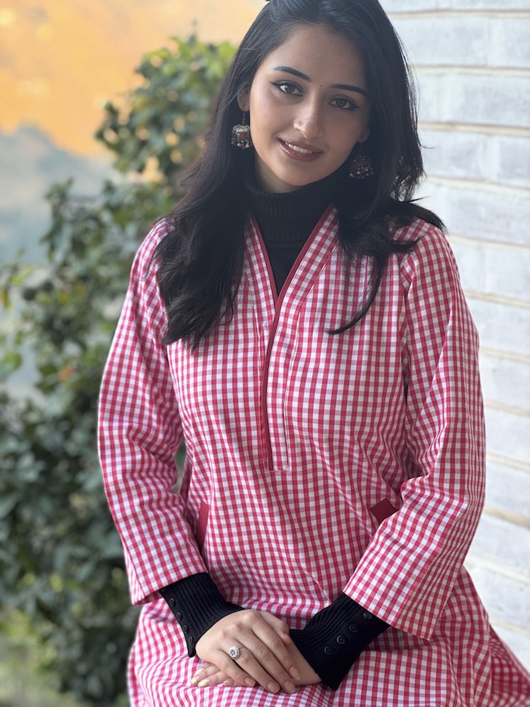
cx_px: 265
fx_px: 1572
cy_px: 354
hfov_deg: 19.1
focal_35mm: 77
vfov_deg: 25.3
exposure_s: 1/99
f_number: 2.8
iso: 100
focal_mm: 9
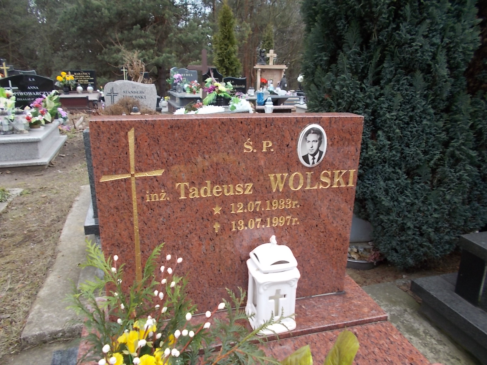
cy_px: 182
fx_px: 366
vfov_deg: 53.1
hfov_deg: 67.3
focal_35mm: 26
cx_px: 244
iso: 80
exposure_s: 1/160
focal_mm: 4.6
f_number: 3.2
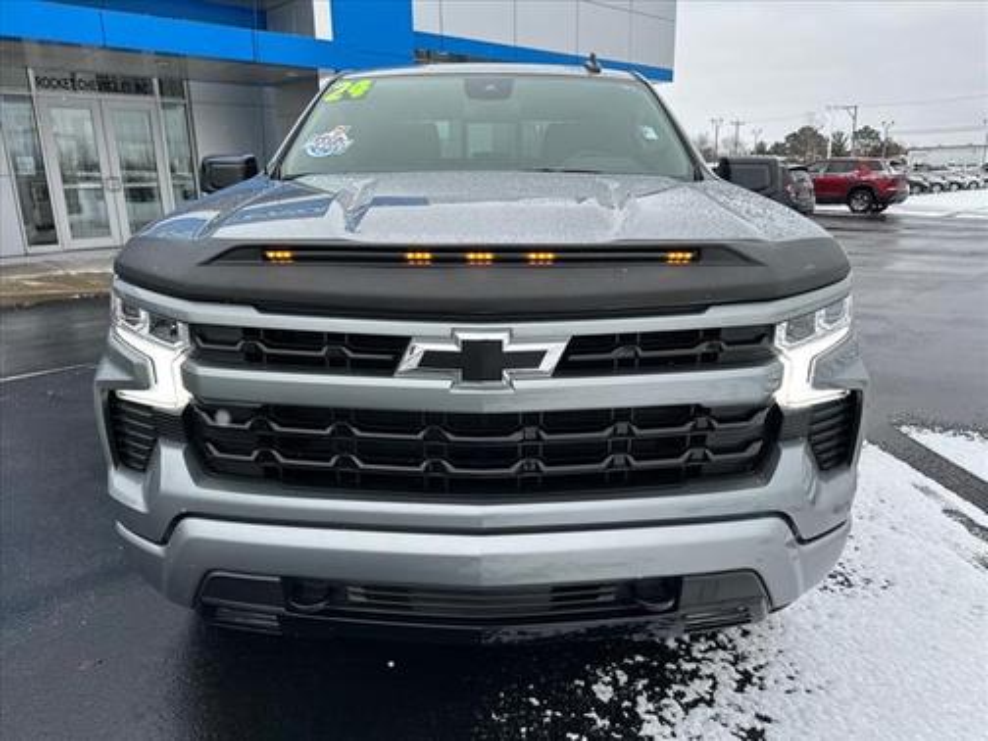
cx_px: 494
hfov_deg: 71.6
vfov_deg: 56.8
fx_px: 685
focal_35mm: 24
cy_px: 370
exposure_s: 1/729
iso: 80
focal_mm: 6.86
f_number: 1.78
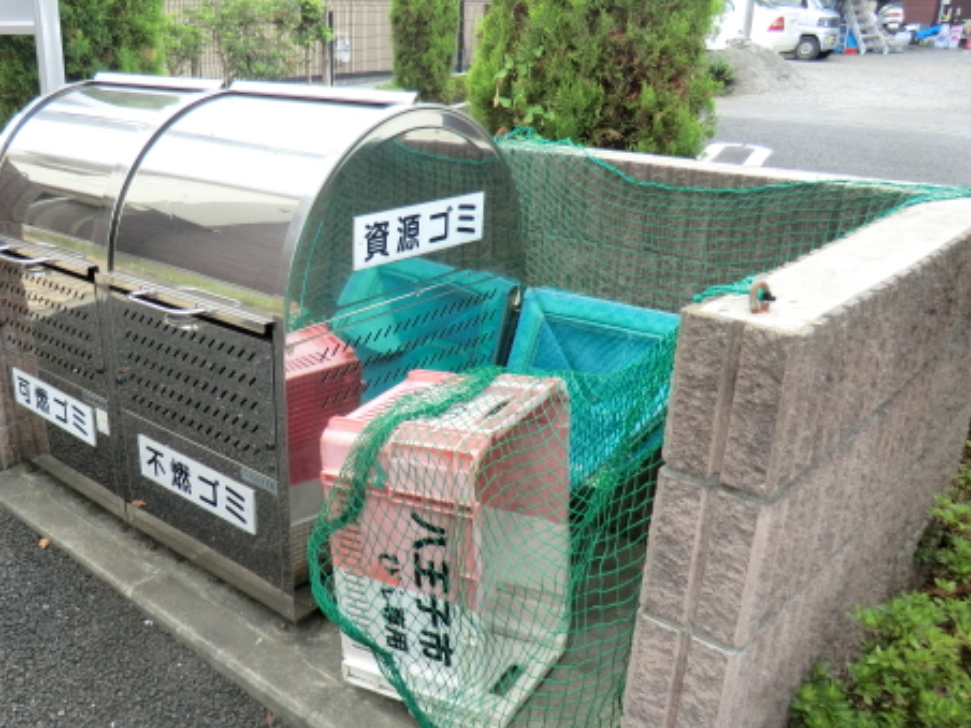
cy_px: 417
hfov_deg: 53.0
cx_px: 329
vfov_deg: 41.7
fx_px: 954
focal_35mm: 34
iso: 80
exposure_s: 1/100
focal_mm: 4.3
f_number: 3.2
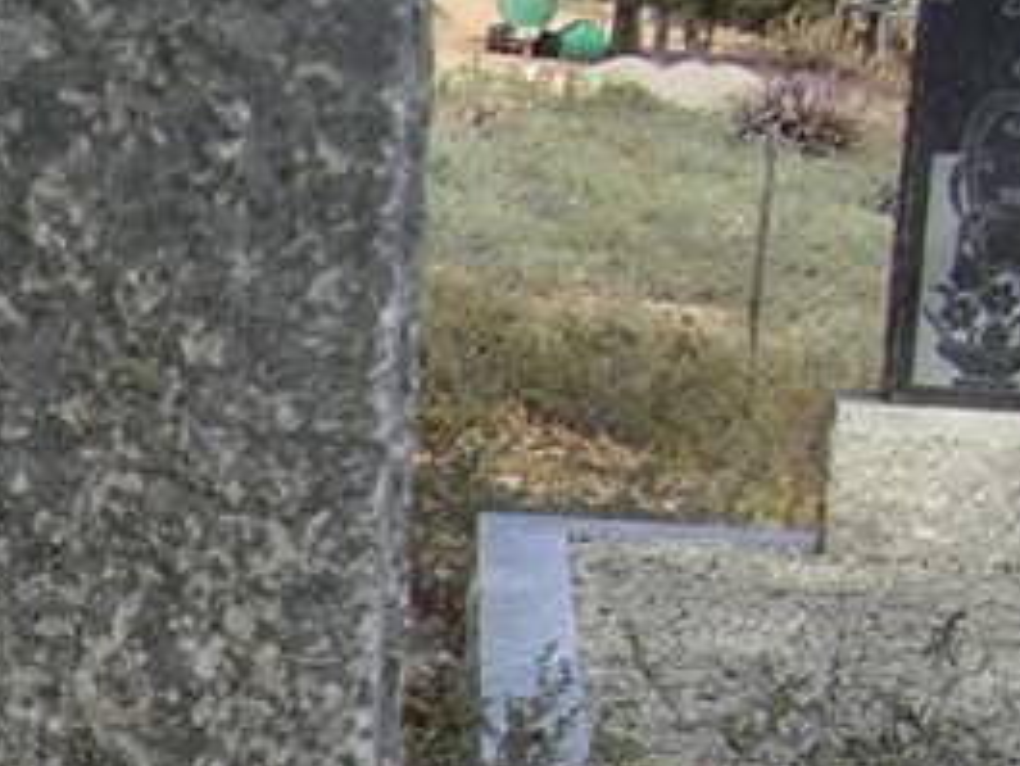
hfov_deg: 10.5
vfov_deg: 8.4
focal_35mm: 172
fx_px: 5070
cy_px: 1197
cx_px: -1043
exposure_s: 1/400
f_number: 2.9
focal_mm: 5.8
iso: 50
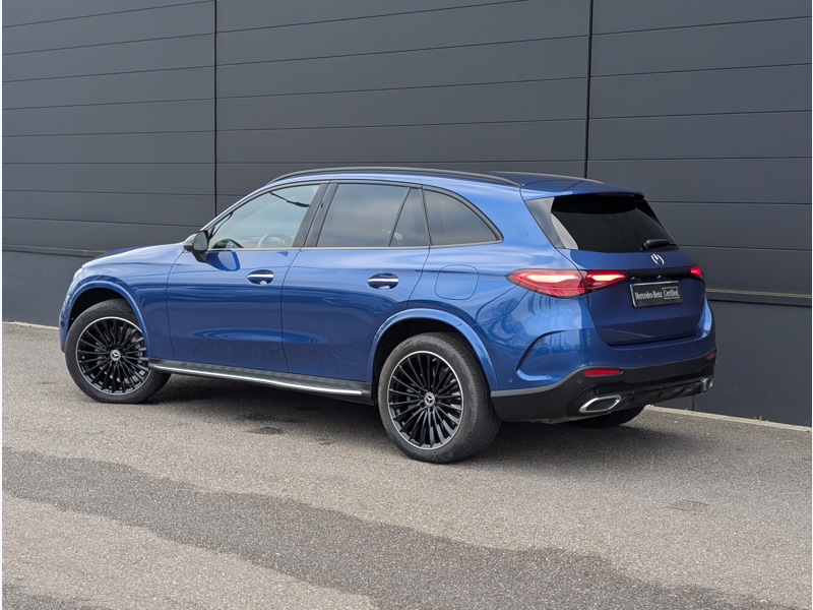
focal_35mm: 49
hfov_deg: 38.9
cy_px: 305
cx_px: 406
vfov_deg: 29.7
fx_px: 1151
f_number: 1.68
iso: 163
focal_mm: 6.9
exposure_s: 1/351
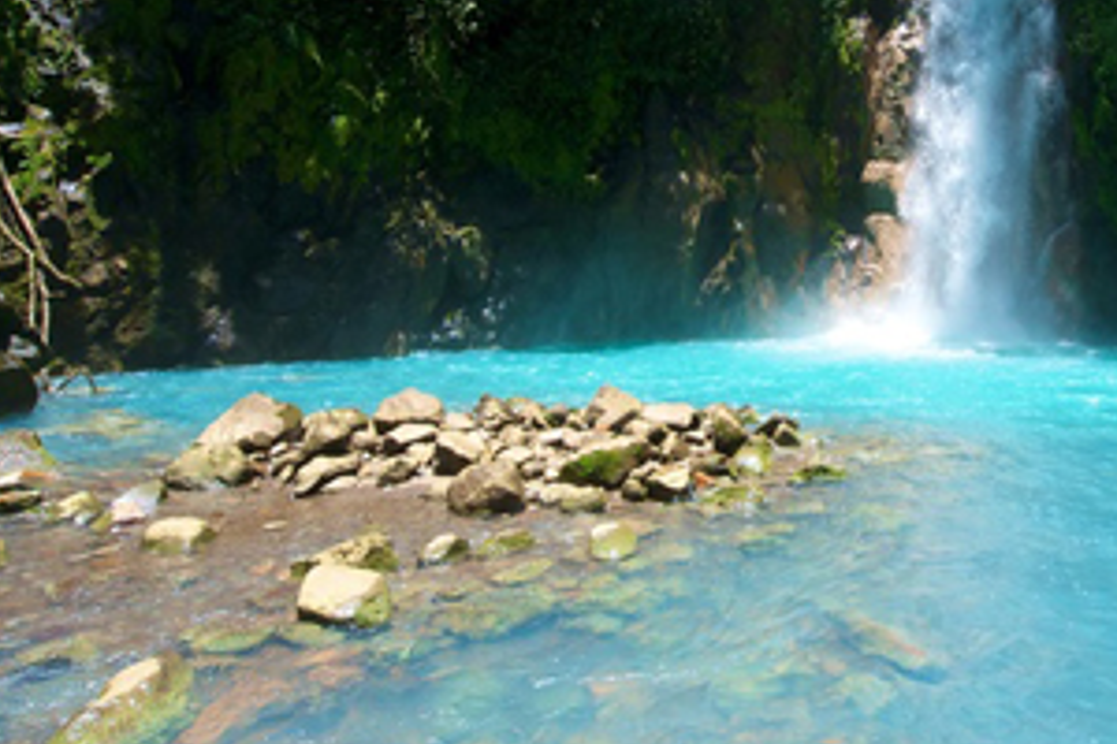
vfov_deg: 42.8
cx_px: 827
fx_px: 869
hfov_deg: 62.1
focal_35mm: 28
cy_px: 84
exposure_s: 1/250
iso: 200
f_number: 8
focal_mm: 14
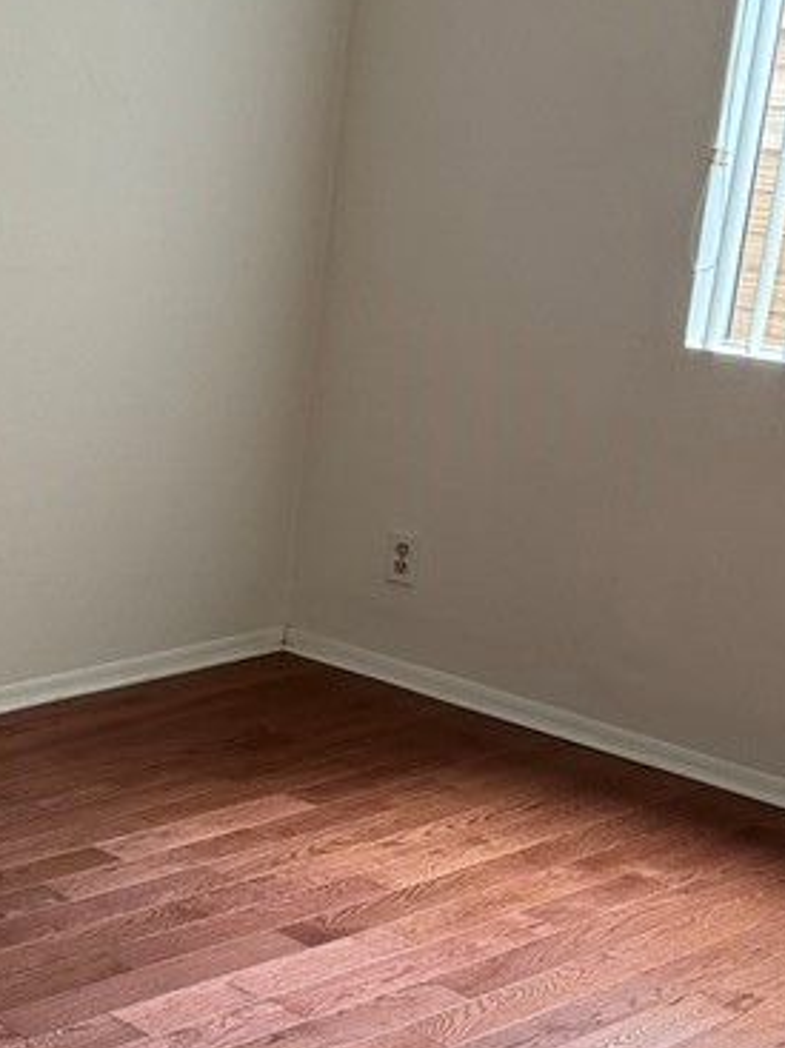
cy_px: 691
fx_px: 2027
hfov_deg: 20.0
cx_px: -245
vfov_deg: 28.8
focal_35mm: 67
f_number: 1.78
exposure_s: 1/60
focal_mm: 6.86
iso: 320
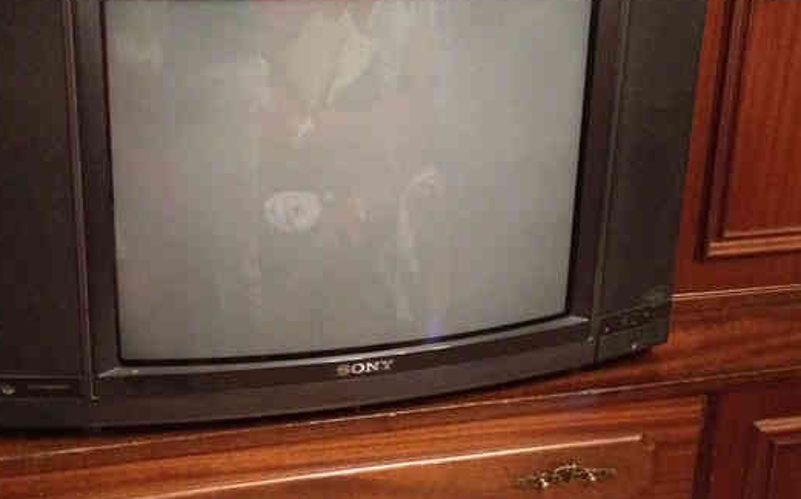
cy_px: 180
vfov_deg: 22.7
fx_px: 1244
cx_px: 397
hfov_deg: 35.7
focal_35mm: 57
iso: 800
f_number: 2.4
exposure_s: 1/15
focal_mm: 4.28
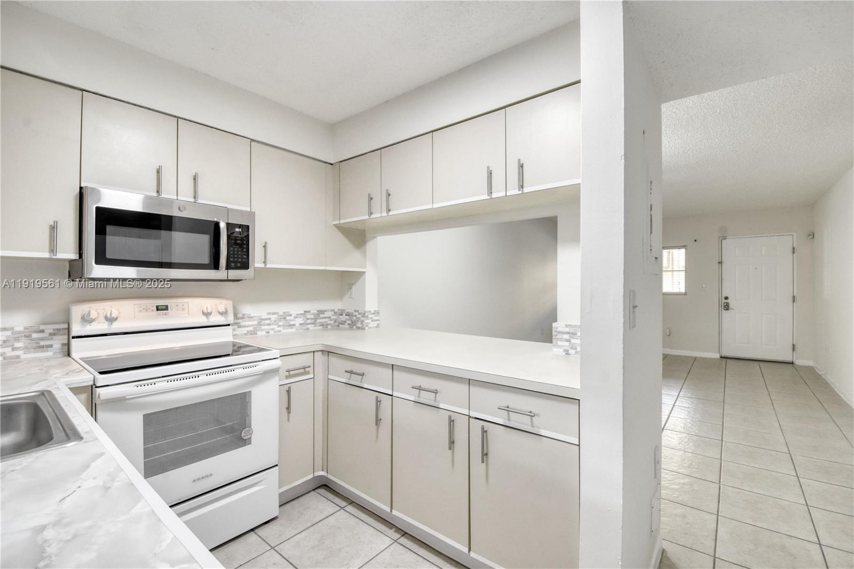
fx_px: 356
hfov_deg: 100.4
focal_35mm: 15
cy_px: 284
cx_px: 427
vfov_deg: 77.3
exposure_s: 1/20
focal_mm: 10
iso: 800
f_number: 8
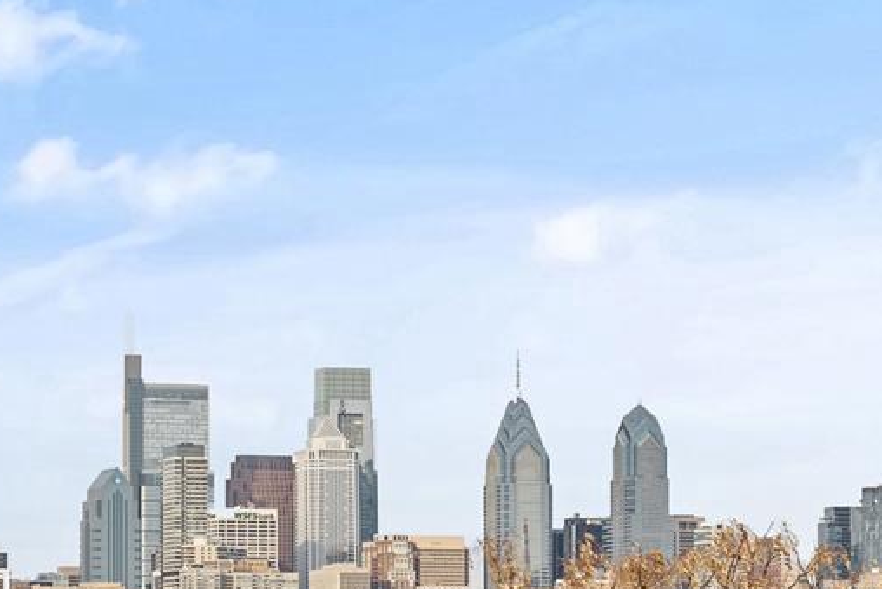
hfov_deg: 14.5
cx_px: 281
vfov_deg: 9.6
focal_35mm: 141
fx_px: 3455
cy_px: 630
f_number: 8
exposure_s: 1/100
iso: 250
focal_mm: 35
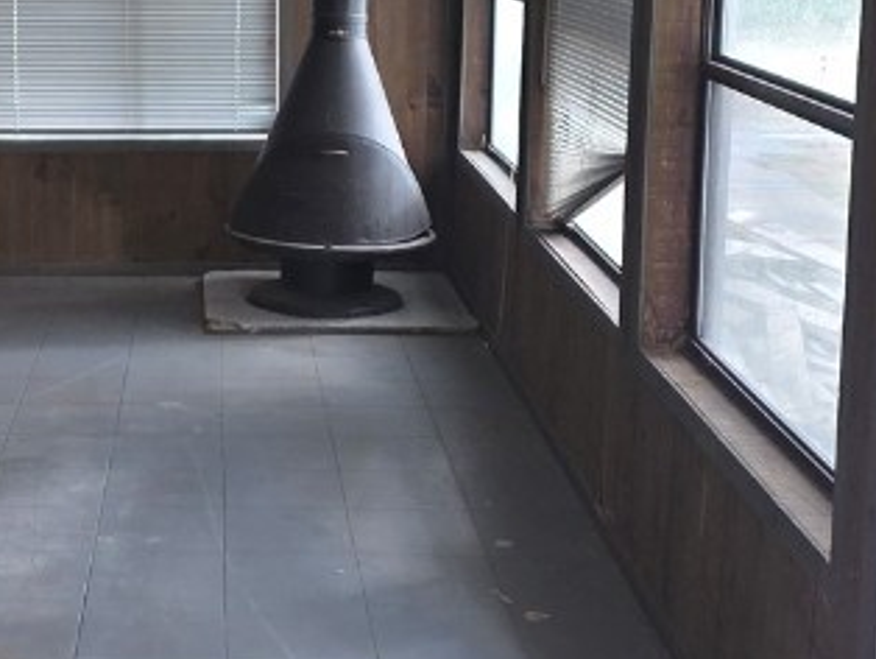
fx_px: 1899
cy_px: 201
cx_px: 120
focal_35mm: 75
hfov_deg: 25.3
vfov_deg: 19.6
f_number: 1.7
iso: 100
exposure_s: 1/24
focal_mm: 6.25
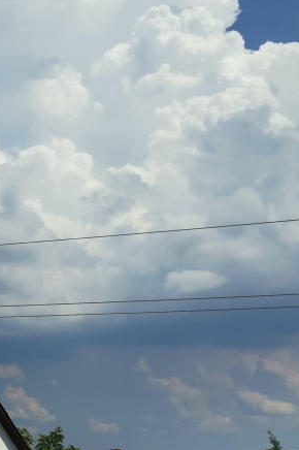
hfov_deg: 17.5
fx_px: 823
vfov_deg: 30.5
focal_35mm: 66
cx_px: -203
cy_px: 213
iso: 50
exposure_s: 1/6173
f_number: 1.8
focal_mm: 5.58
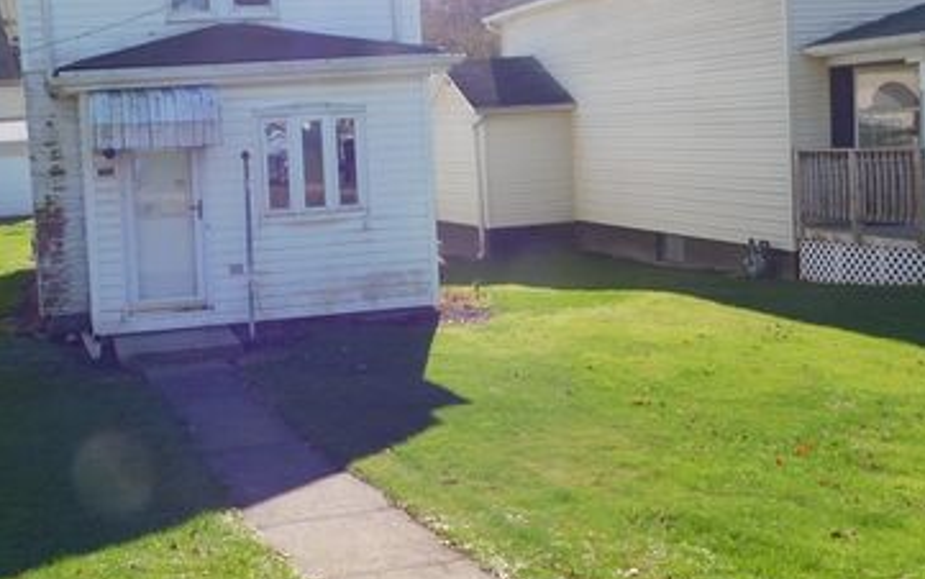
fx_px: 1110
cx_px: 310
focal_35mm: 44
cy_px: 188
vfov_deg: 29.0
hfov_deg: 44.6
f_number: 3.2
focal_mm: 5.3
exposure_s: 1/800
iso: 125
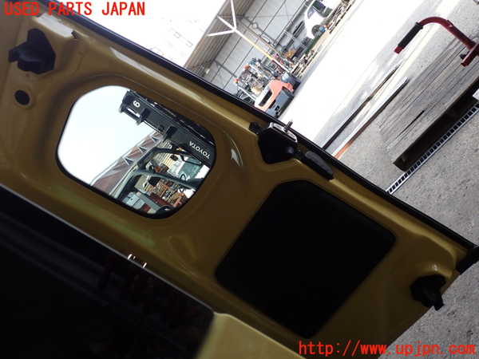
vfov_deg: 46.8
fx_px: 415
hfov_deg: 60.0
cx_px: 240
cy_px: 180
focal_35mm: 30
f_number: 3.2
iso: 100
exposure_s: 1/125
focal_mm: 5.4
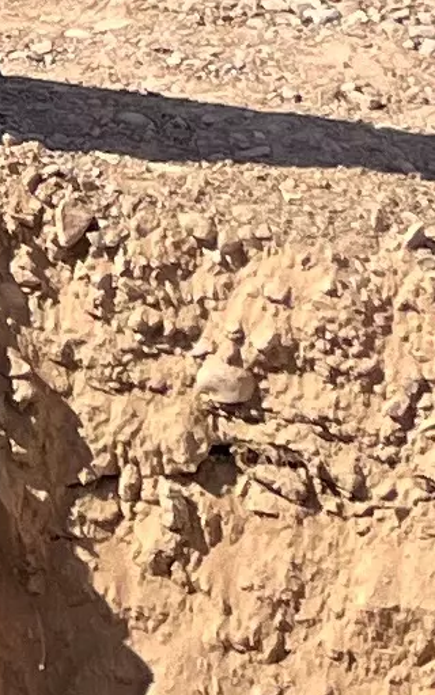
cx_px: -1021
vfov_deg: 8.4
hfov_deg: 5.5
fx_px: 4116
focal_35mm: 217
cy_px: -1222
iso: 50
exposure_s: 1/4854
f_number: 1.6
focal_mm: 5.1
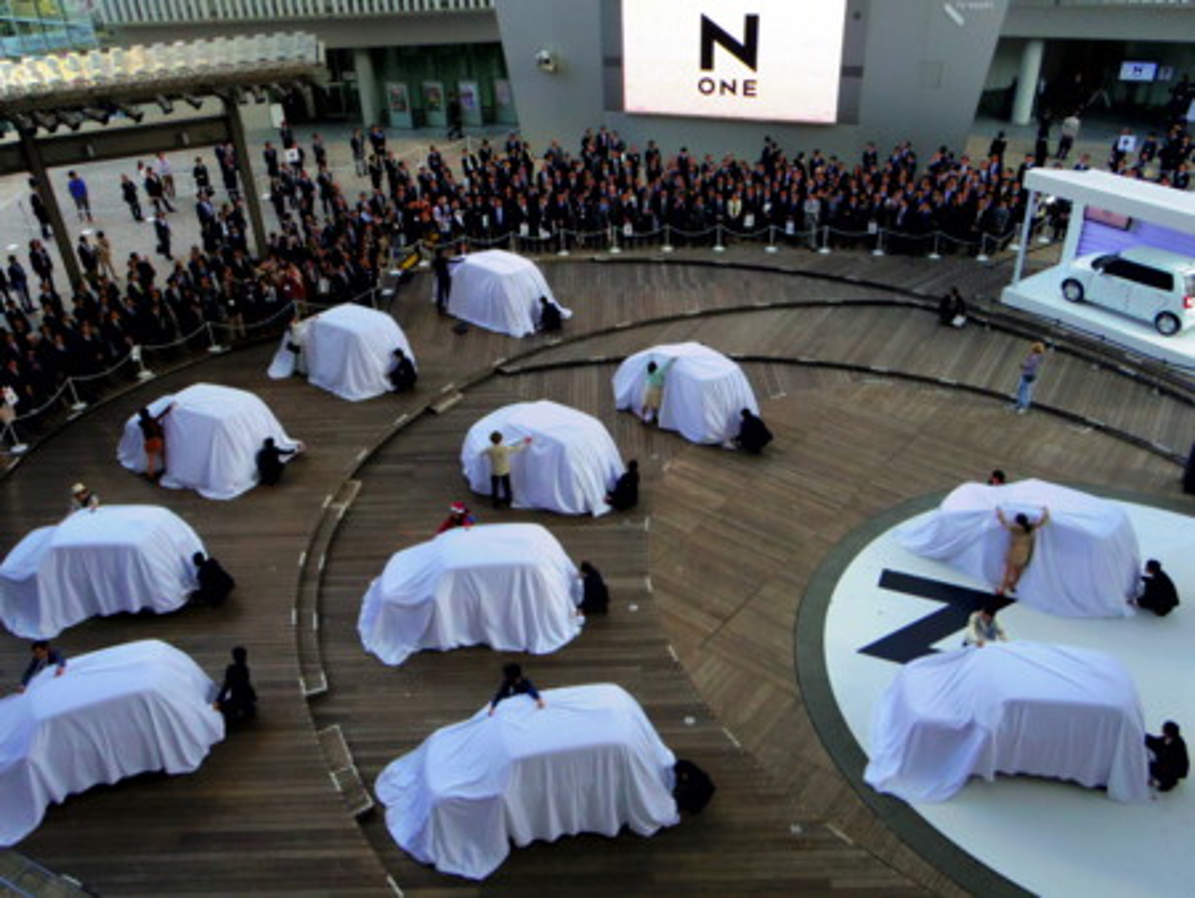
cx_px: 598
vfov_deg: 46.8
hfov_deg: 59.9
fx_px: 1036
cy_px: 449
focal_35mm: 30
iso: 800
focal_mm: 5.4
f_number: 4
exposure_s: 1/500
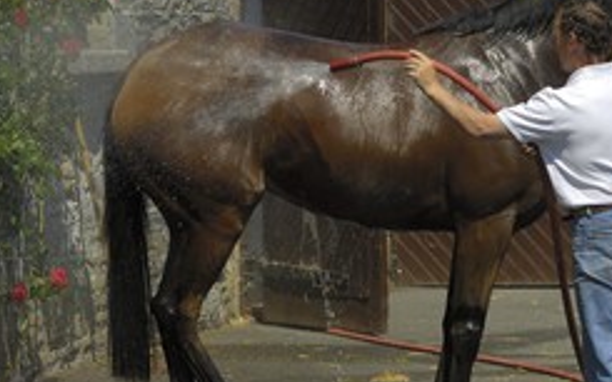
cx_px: 456
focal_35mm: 257
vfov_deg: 5.1
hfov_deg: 8.2
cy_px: 192
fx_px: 4286
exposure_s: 1/400
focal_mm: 98
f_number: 7.6
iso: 100
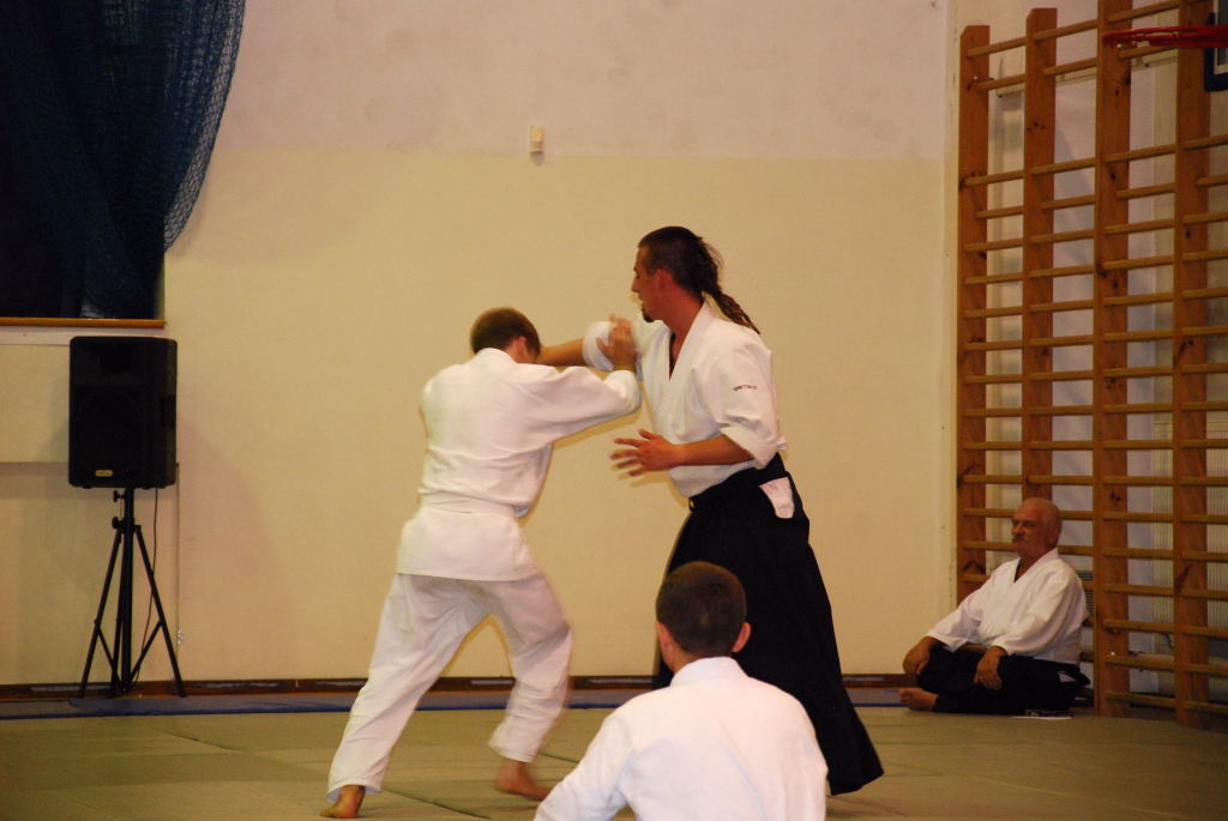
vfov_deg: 8.7
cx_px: 614
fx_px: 5378
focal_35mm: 158
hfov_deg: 13.0
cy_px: 410
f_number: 5.6
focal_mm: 105
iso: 1250
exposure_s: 1/60
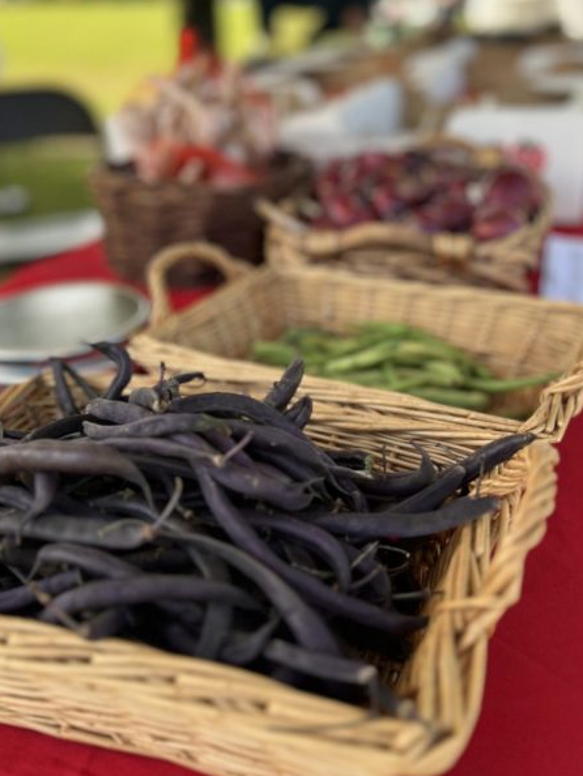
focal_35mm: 35
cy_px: 363
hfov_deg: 40.7
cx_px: 312
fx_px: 785
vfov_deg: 52.6
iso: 50
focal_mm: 5.7
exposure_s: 1/552
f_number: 1.5
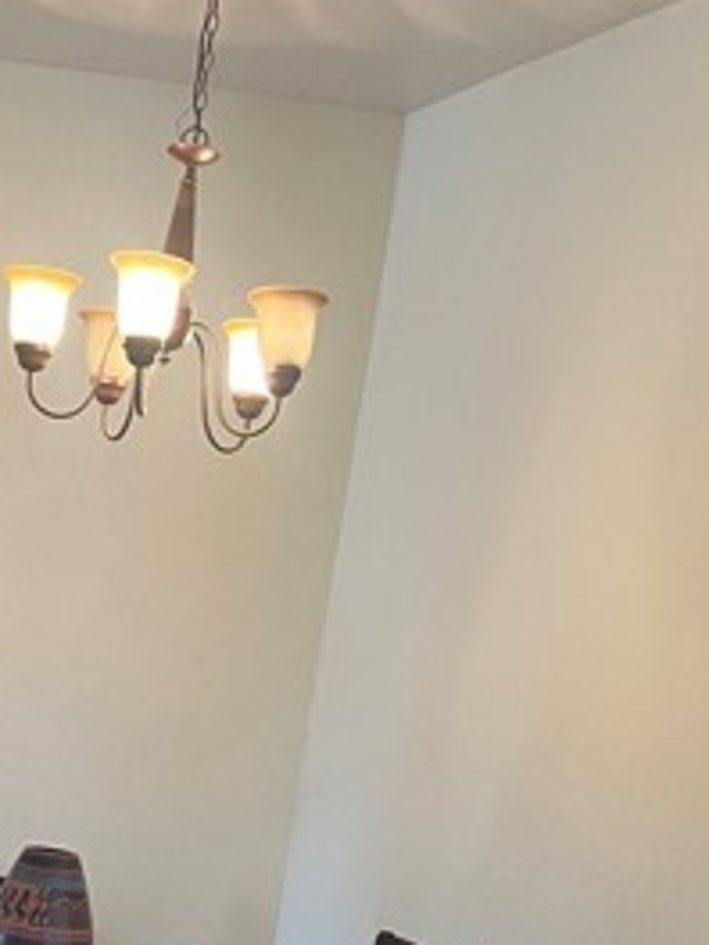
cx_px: 90
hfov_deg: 22.8
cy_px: 795
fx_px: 1720
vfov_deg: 29.8
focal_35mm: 63
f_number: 1.5
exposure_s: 1/60
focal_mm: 5.7
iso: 320
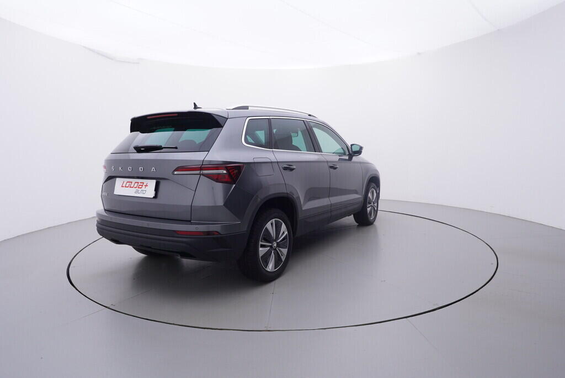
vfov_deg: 56.2
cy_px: 189
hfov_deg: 77.3
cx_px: 282
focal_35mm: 22
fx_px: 353
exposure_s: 1/80
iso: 200
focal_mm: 15
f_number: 5
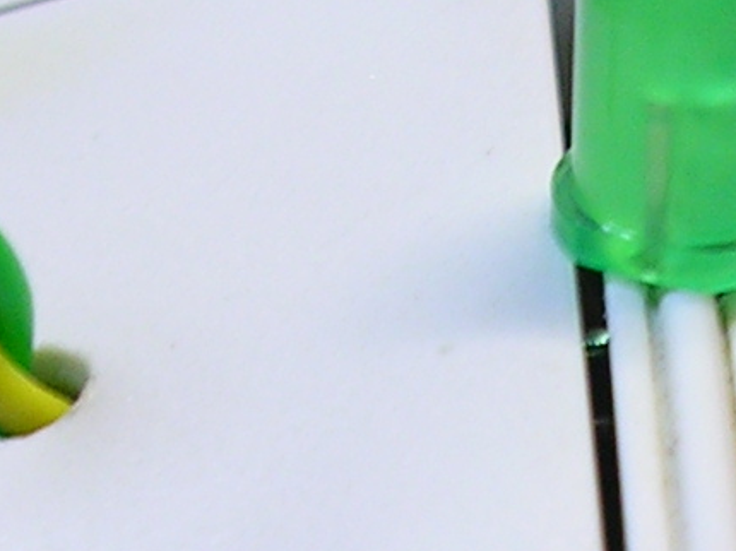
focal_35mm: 181
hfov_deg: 10.9
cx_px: 613
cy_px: 943
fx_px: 3846
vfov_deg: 8.0
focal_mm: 5.8
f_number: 2.8
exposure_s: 1/11.7
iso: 50
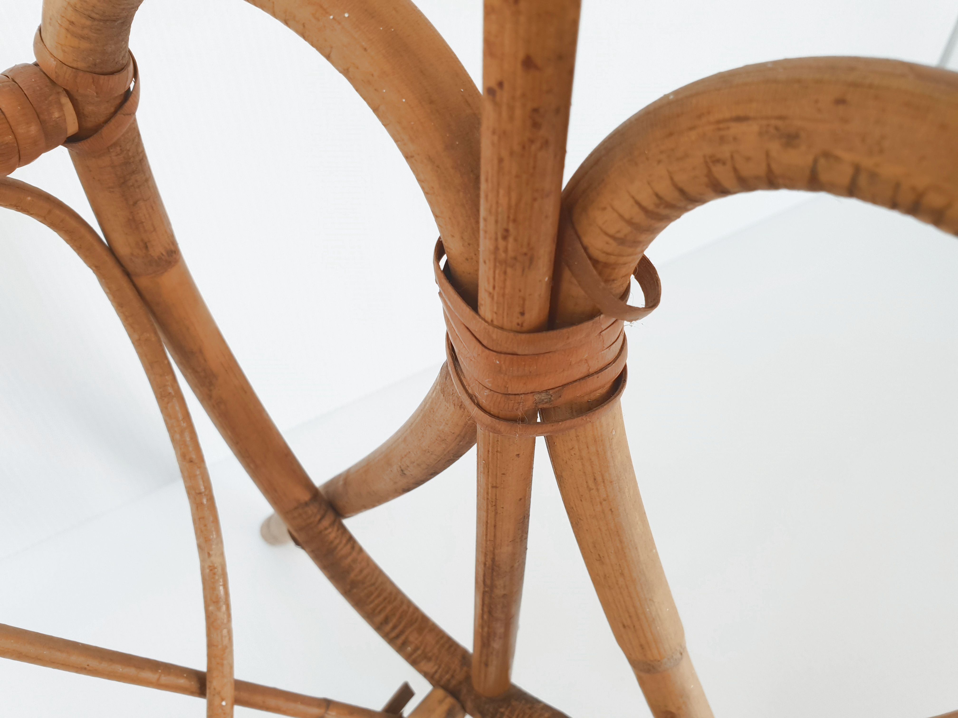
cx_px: 479
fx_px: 720
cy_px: 359
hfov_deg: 67.3
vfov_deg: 53.1
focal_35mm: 26
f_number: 2.4
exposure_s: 1/100
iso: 64
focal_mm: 4.3
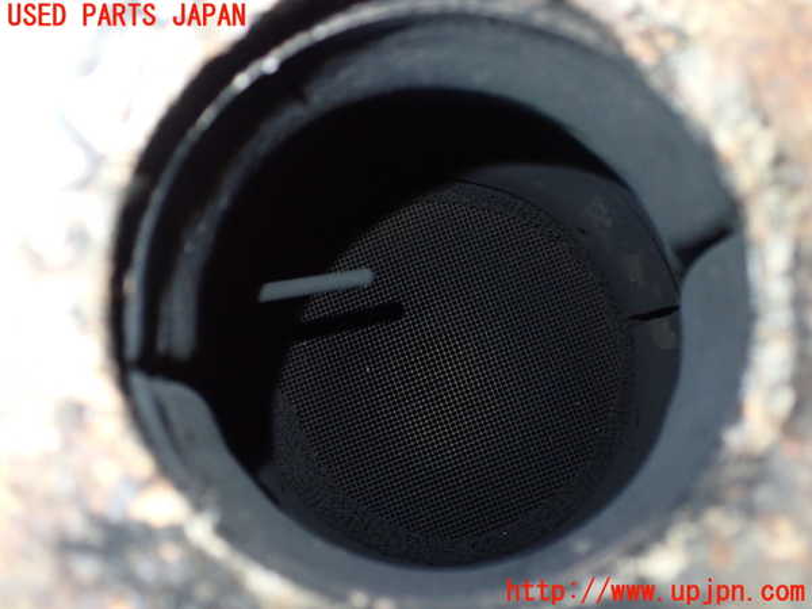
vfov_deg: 46.8
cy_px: 304
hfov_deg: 60.0
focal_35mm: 30
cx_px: 406
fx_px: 704
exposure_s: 1/40
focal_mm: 5.4
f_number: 2.3
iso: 800
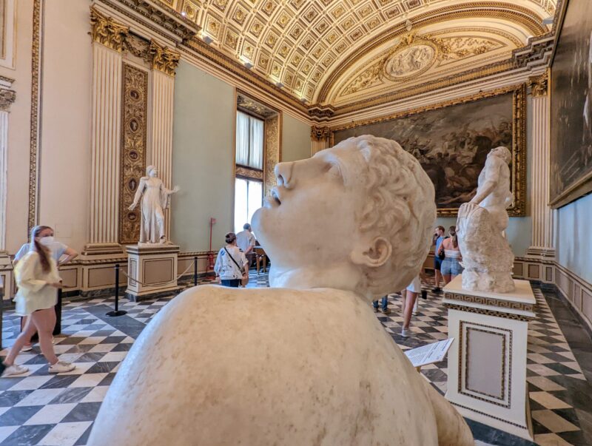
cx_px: 296
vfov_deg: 78.3
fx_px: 274
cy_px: 223
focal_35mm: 16
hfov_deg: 94.4
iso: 254
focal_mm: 2.35
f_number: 2.2
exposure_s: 1/25
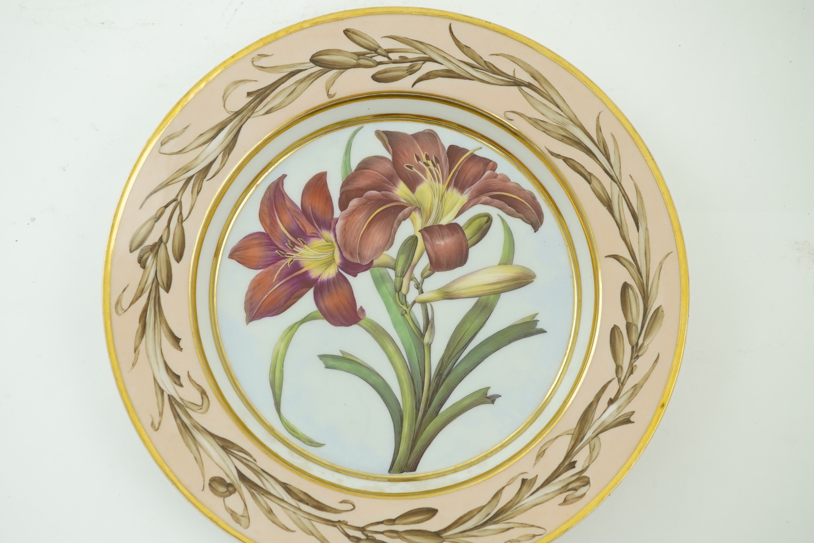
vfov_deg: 24.2
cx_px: 388
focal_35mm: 56
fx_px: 1266
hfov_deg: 35.6
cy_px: 296
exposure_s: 1/50
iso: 320
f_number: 7.1
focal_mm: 30
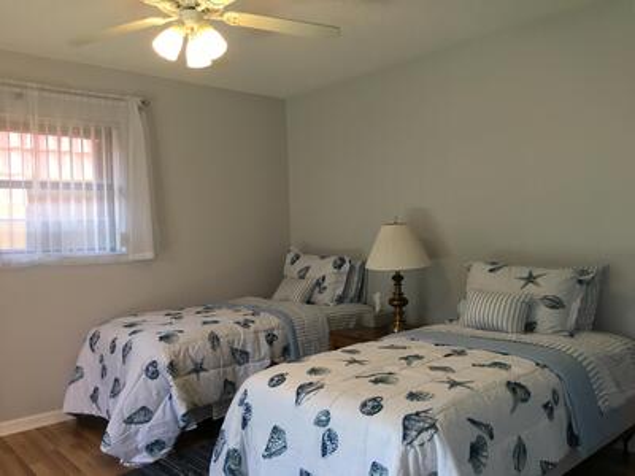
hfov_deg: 61.7
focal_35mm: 29
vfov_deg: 48.2
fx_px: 532
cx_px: 318
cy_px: 238
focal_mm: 4.15
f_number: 2.2
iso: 25
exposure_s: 1/30
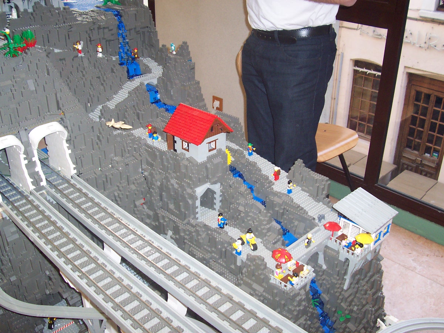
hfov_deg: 50.1
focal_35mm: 37
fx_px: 475
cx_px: 222
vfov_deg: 38.7
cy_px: 166
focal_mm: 5.6
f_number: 2.8
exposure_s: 1/60
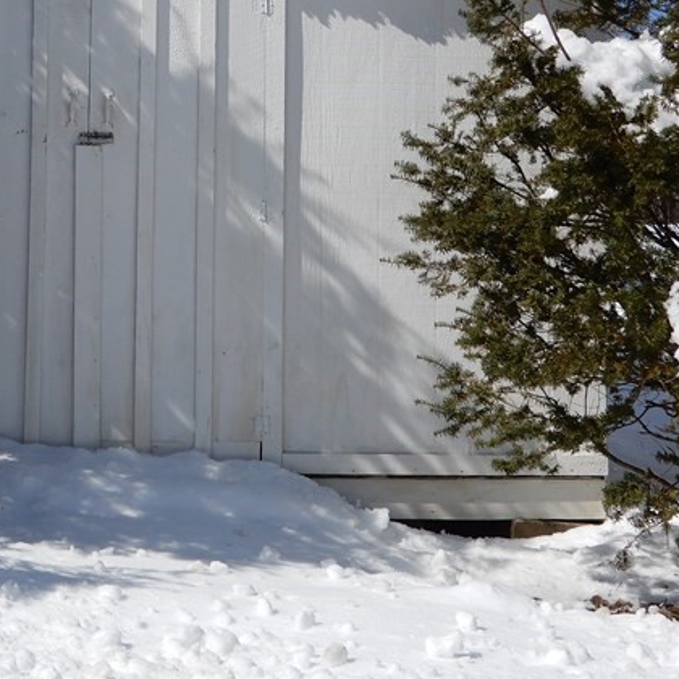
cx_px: 107
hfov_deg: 17.7
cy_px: 199
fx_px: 2153
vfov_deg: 17.9
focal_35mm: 97
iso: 80
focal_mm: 8
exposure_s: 1/1600
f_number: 4
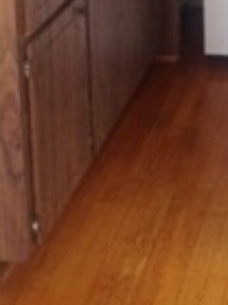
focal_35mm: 107
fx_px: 941
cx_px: 298
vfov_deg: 16.9
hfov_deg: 13.3
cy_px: -138
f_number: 2.4
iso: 64
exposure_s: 1/60
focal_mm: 4.12
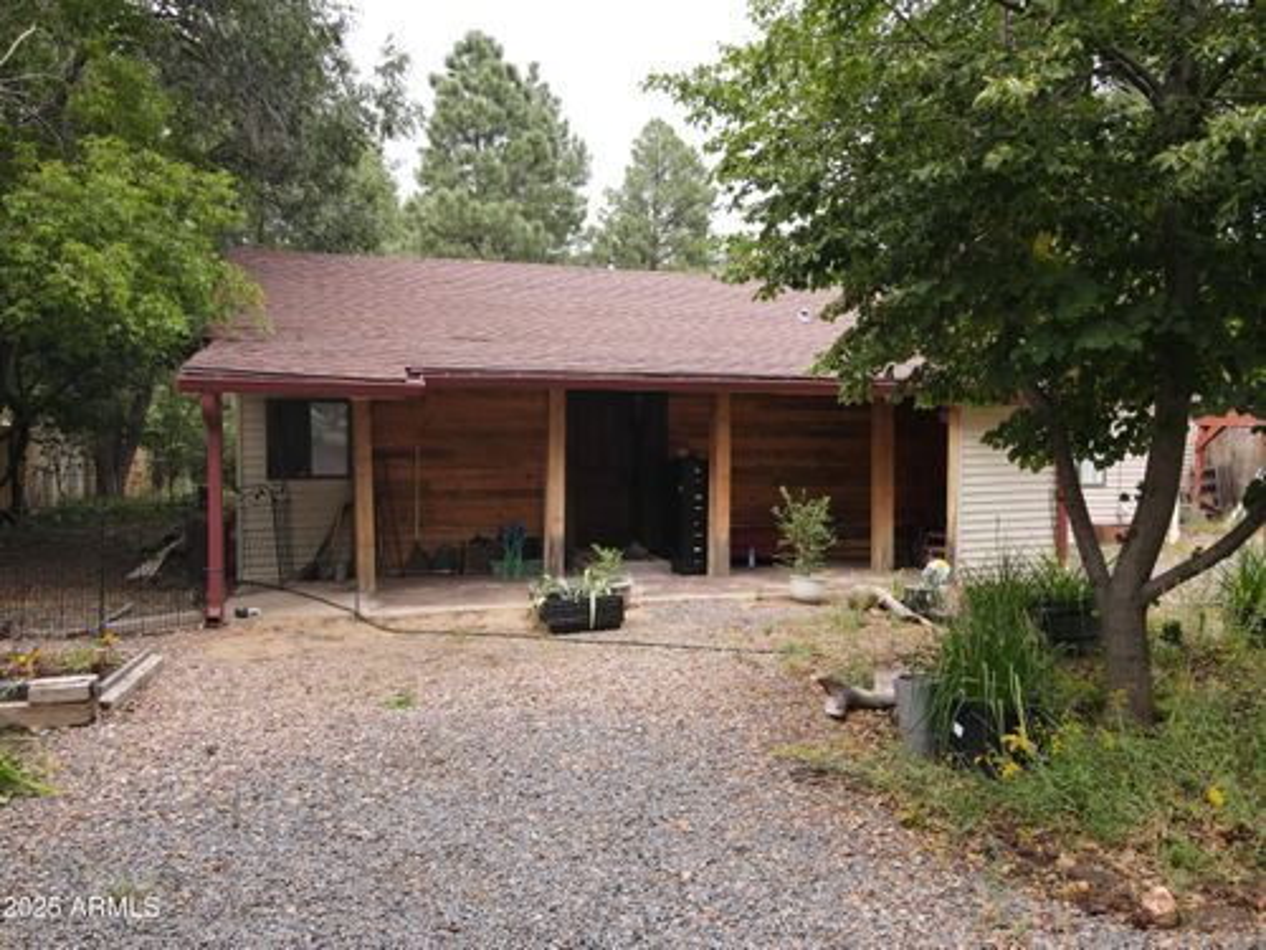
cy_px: 475
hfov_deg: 71.6
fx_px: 878
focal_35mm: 24
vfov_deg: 56.8
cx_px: 633
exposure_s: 1/90
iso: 100
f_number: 2.8
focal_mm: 4.5
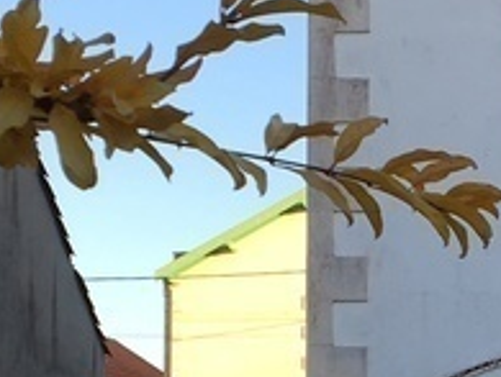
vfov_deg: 9.6
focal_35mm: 152
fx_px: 2204
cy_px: 472
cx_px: 450
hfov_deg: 12.9
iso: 25
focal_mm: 4.15
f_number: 2.2
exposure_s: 1/390
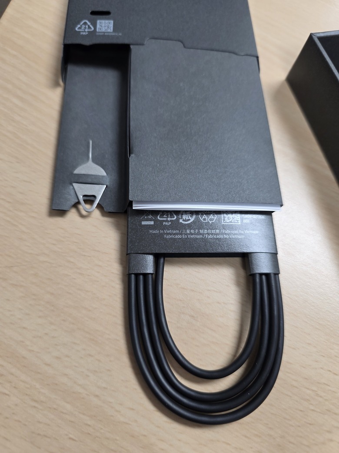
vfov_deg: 73.9
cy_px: 226
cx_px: 170
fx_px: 300
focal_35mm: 23
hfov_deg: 58.9
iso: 100
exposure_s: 1/60
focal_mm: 6.3
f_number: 1.7
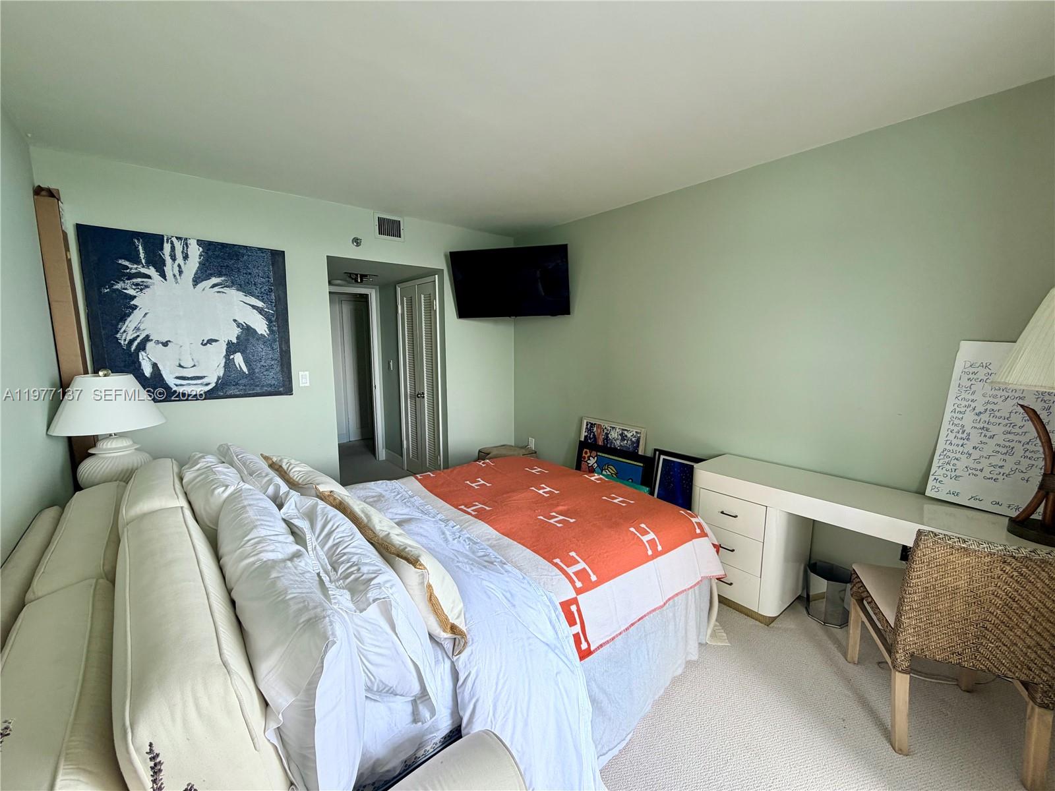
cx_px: 528
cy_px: 396
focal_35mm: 14
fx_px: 427
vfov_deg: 85.7
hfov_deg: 102.1
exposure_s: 1/121
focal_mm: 2.22
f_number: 2.2
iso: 80
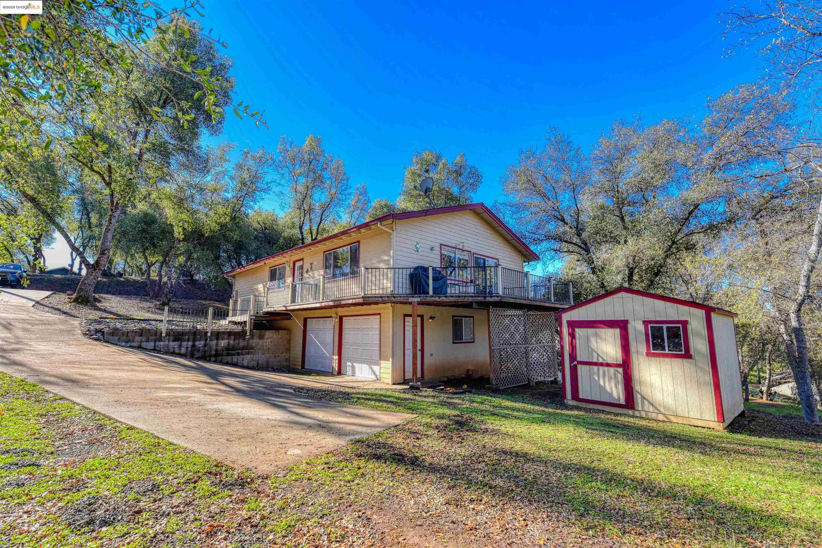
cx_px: 411
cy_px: 274
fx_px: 343
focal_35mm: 15
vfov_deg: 77.4
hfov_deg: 100.4
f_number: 5.6
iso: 100
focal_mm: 15
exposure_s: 1/125
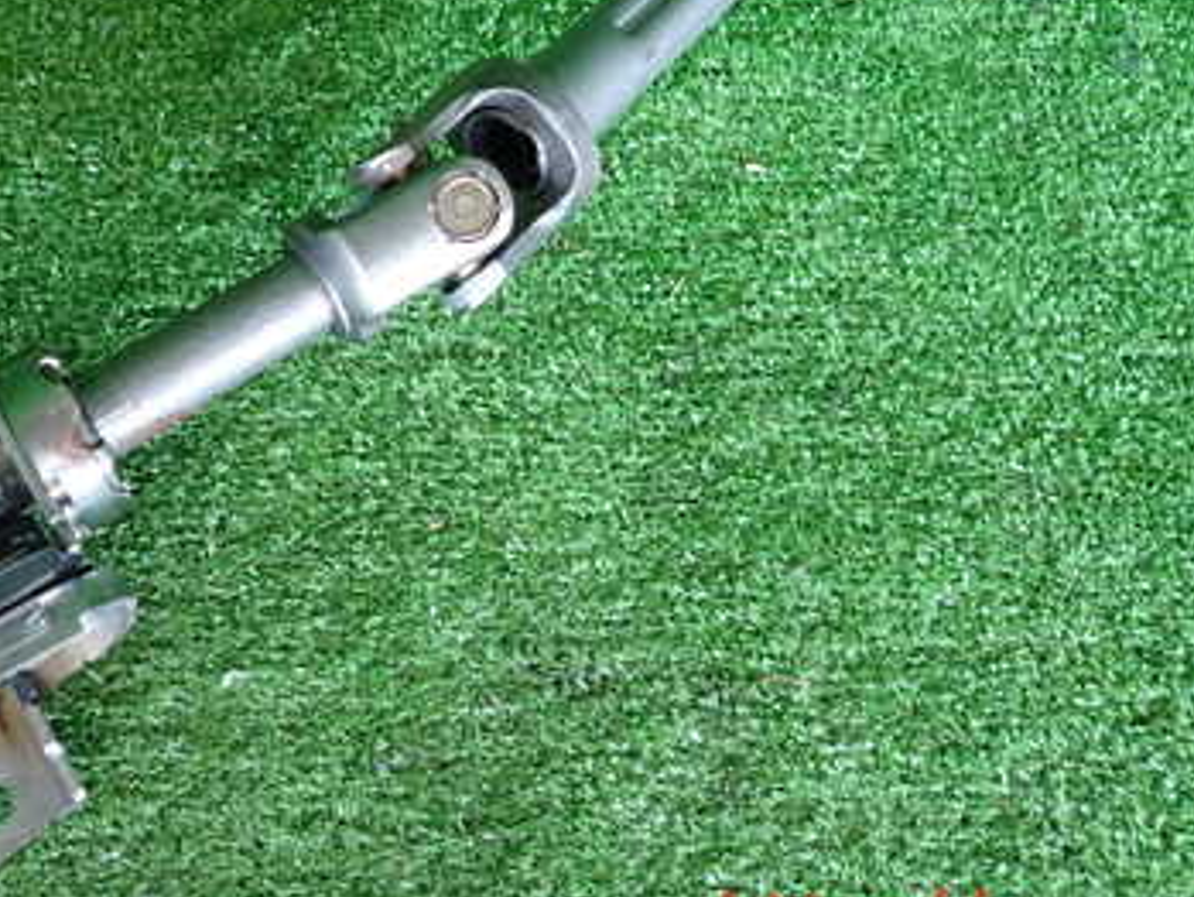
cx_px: 469
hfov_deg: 43.6
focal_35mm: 43
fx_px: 1484
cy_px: 199
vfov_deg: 32.8
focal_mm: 4.5
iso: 200
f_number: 2
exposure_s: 1/50
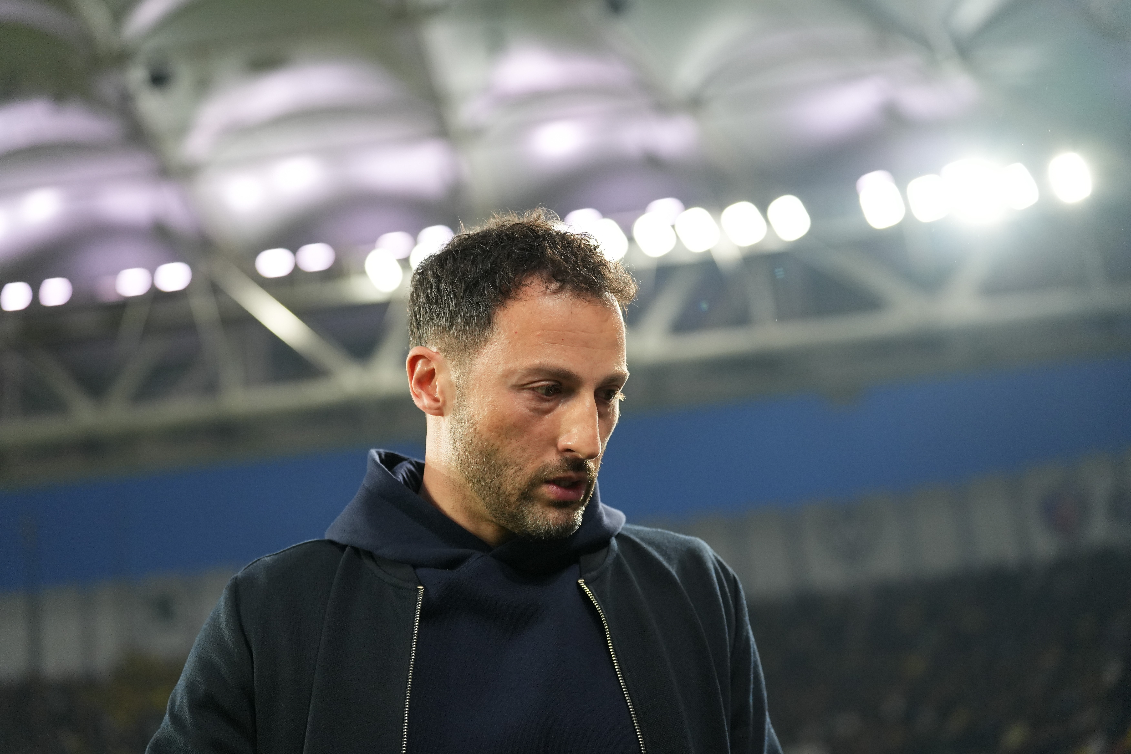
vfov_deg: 19.5
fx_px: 2199
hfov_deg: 28.8
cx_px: 566
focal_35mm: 70
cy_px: 377
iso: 2000
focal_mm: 70
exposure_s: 1/800
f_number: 3.2
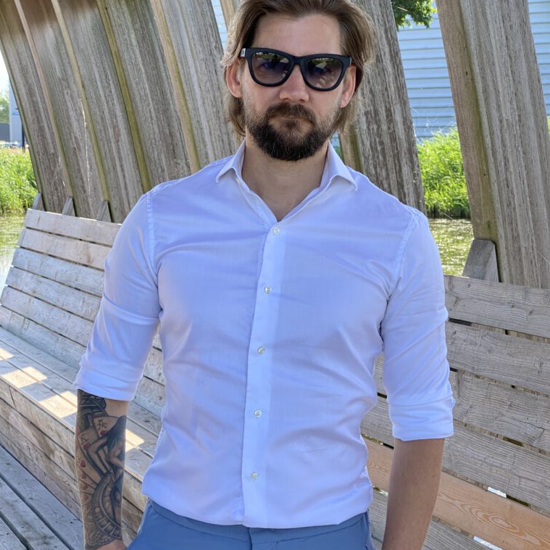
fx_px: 1115
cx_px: 274
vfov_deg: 27.7
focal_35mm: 62
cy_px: 292
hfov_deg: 27.7
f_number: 2
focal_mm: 6
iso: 20
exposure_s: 1/335
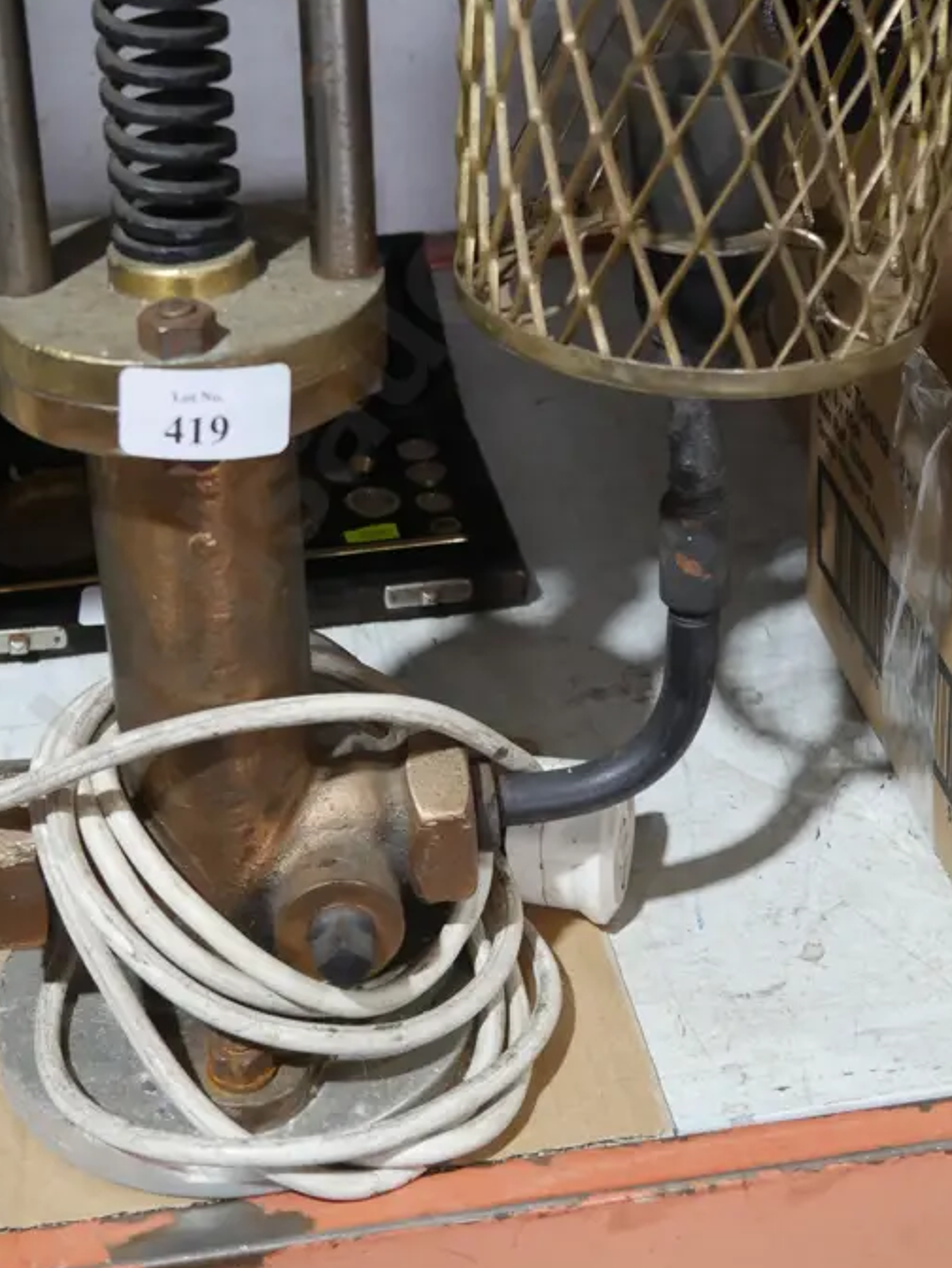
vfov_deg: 31.2
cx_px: 401
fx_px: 2235
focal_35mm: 61
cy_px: 342
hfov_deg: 24.0
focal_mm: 20
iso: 800
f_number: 4.4
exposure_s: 1/60
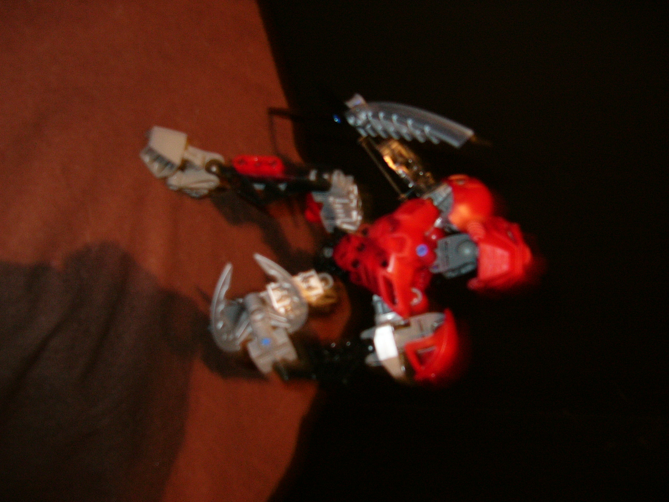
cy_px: 251
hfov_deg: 52.6
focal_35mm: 35
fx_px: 676
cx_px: 334
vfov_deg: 40.7
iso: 100
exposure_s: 1
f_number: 2.8
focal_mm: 5.8
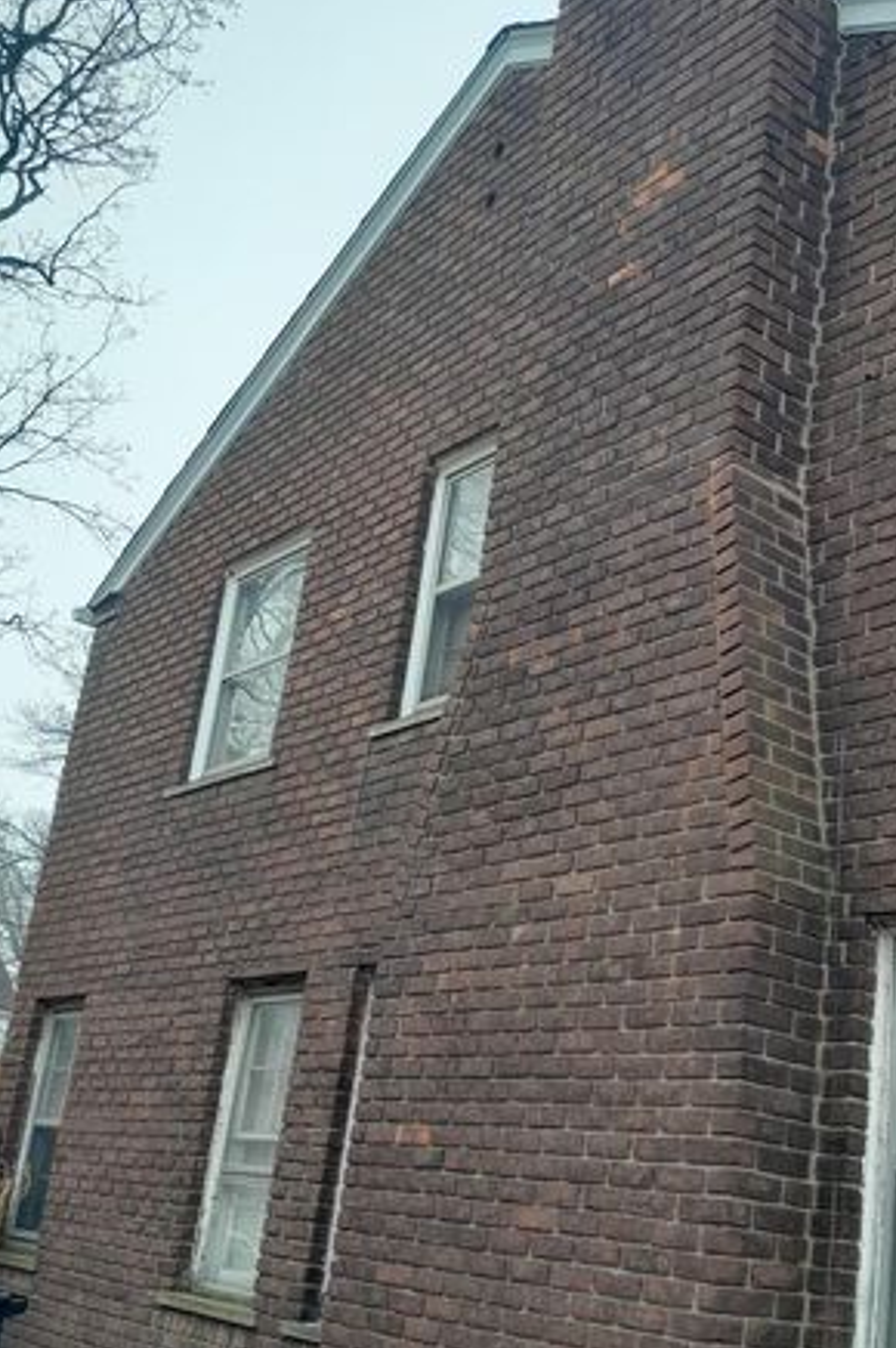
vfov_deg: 45.3
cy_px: 765
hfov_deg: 30.9
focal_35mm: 43
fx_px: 1608
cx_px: 599
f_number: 1.8
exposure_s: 1/120
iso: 40
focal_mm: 4
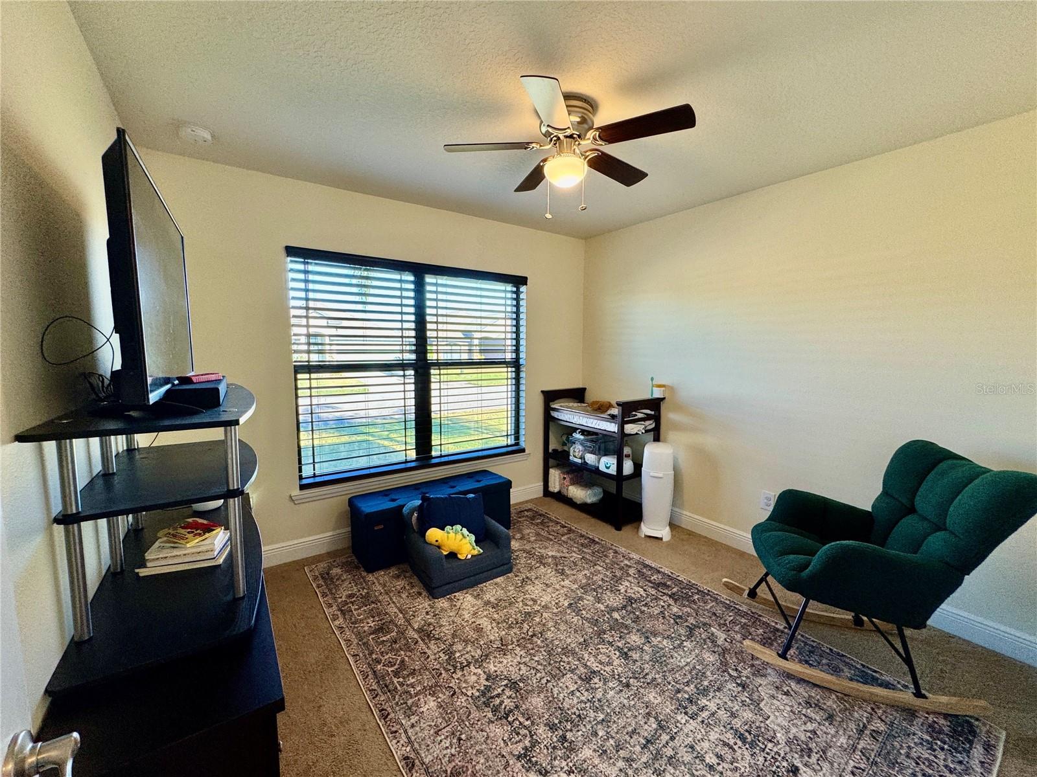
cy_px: 388
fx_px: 419
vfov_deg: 85.7
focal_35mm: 14
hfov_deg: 102.1
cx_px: 518
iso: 100
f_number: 2.2
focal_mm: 2.22
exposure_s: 1/120
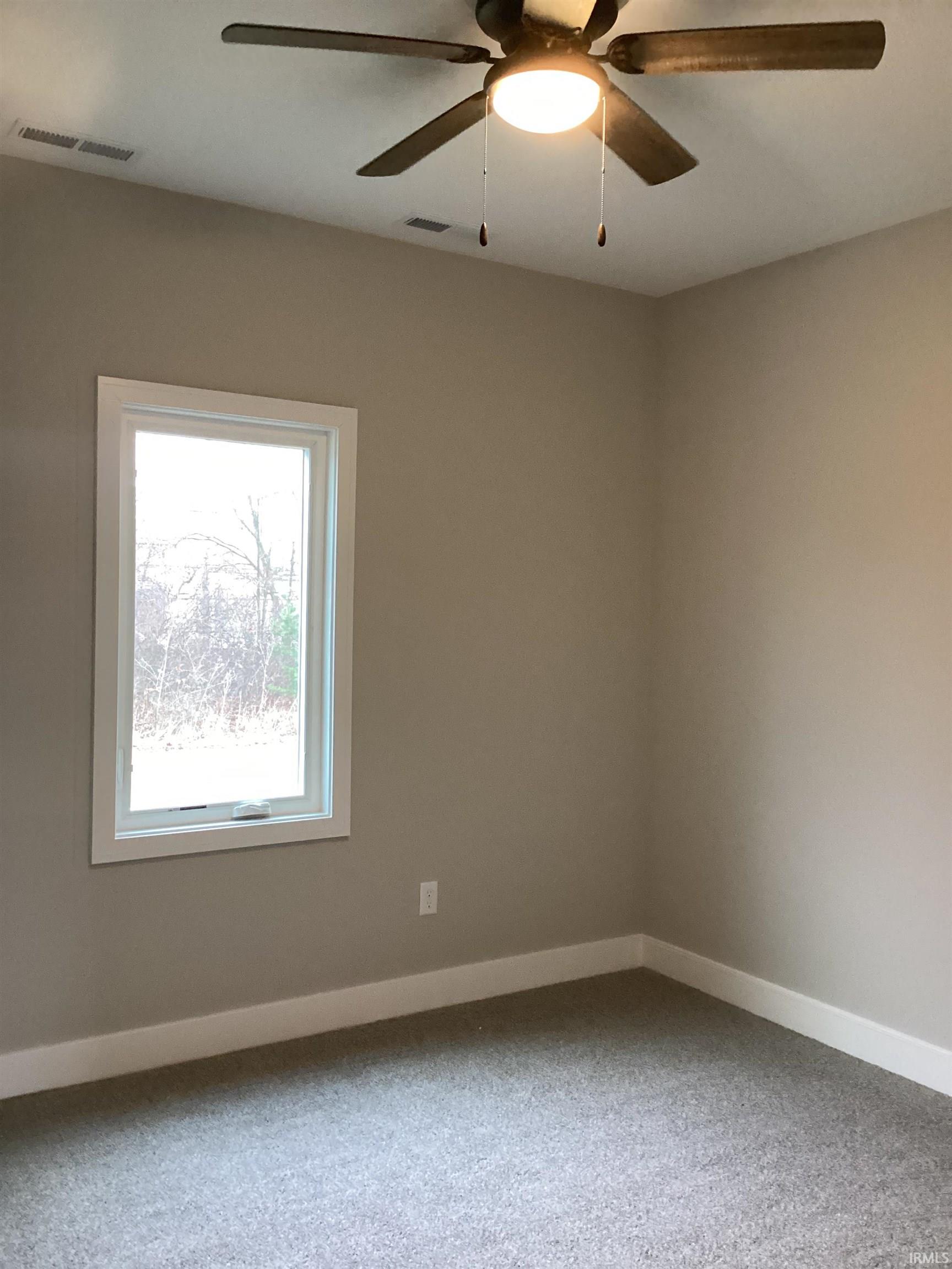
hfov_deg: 45.4
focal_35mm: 31
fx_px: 1137
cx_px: 476
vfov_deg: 58.4
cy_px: 634
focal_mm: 3.3
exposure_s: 1/60
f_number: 2.4
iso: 320
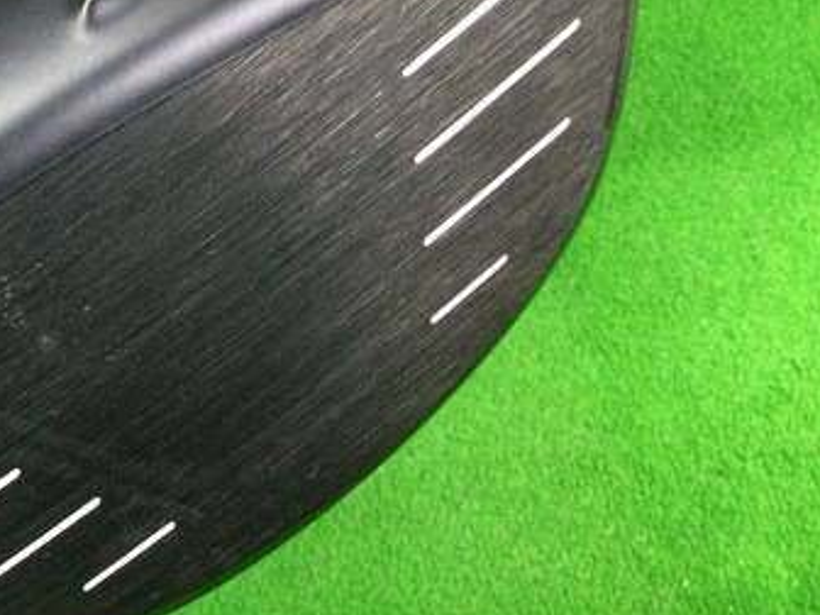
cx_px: 66
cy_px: 173
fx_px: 1398
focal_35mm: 59
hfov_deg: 31.0
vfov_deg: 24.6
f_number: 2.4
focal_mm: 3.3
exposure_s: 1/15
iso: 200
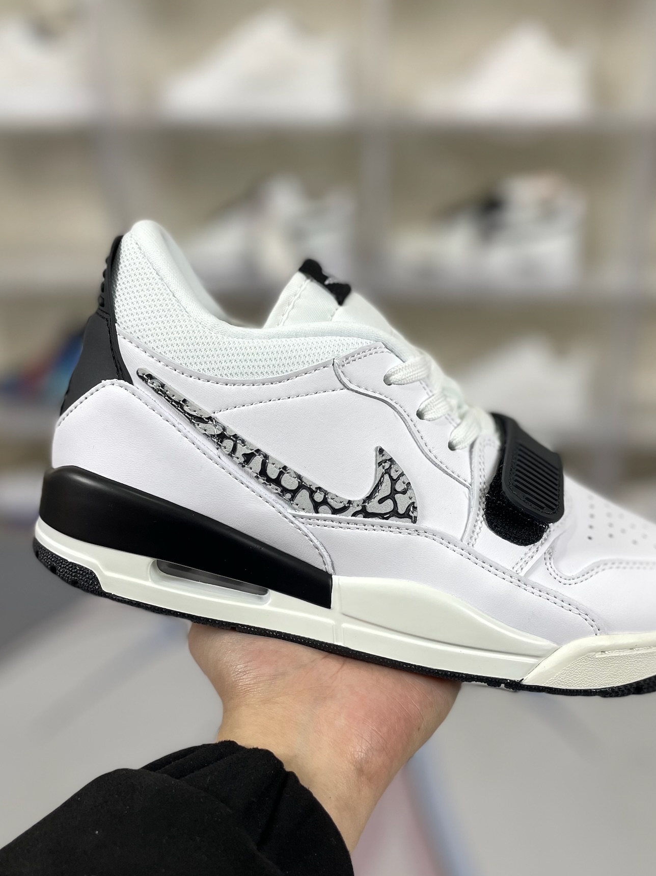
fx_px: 783
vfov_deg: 58.3
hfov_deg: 45.3
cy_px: 460
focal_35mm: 31
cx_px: 383
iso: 50
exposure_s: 1/100
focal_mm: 4.2
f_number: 1.6
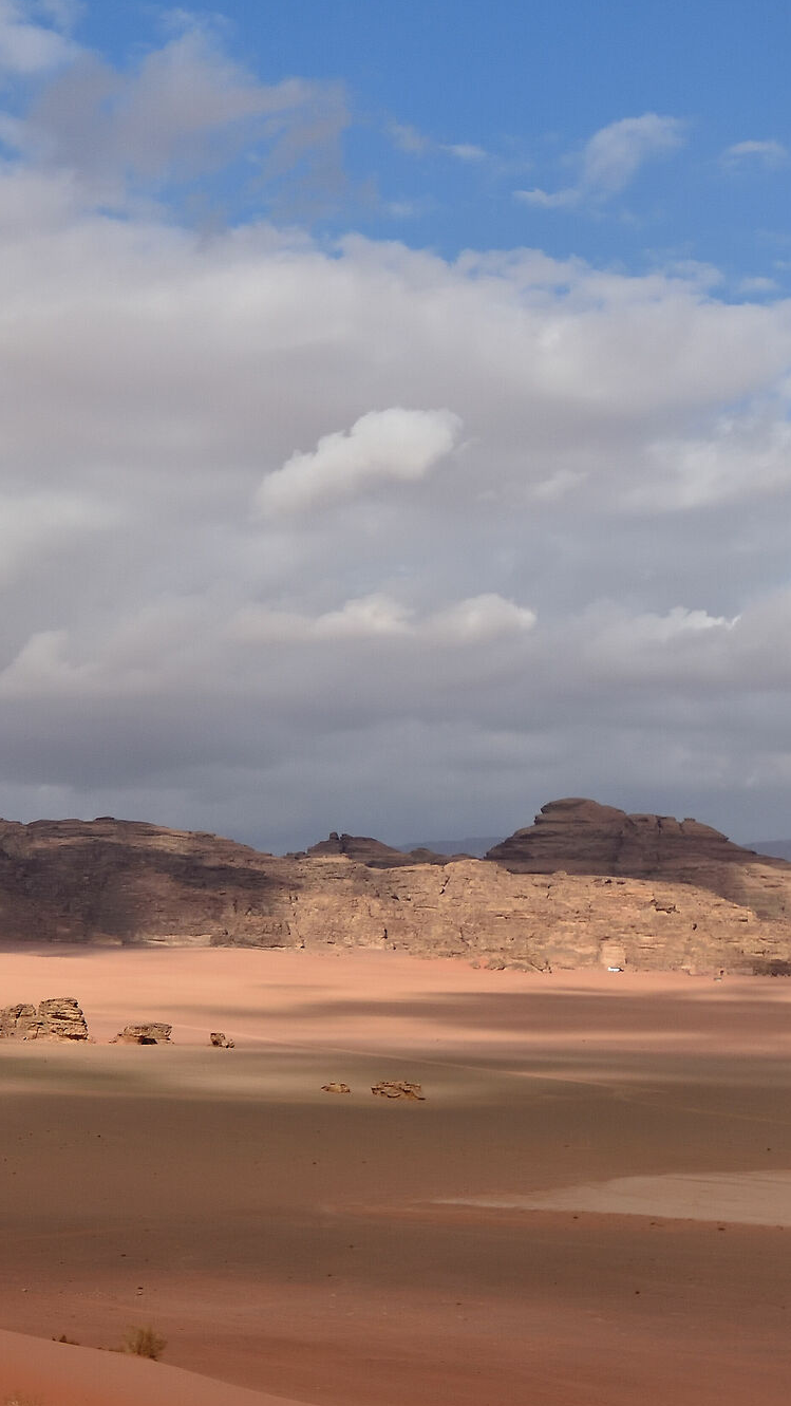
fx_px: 2535
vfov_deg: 30.9
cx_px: 58
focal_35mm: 68
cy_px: 809
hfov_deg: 17.4
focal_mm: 24
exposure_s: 1/640
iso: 800
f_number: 7.1
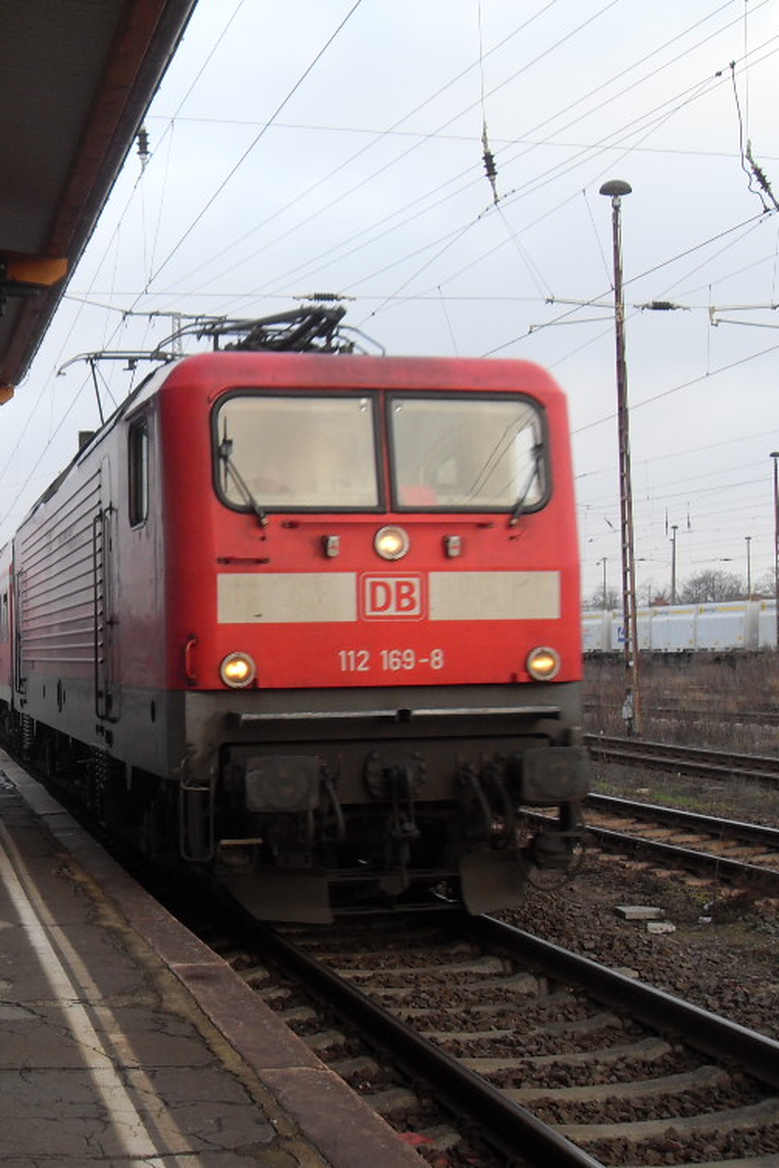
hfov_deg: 27.6
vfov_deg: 41.1
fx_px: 1557
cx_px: 167
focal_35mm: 48
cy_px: 593
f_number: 2.8
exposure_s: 1/180
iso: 80
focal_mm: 6.3
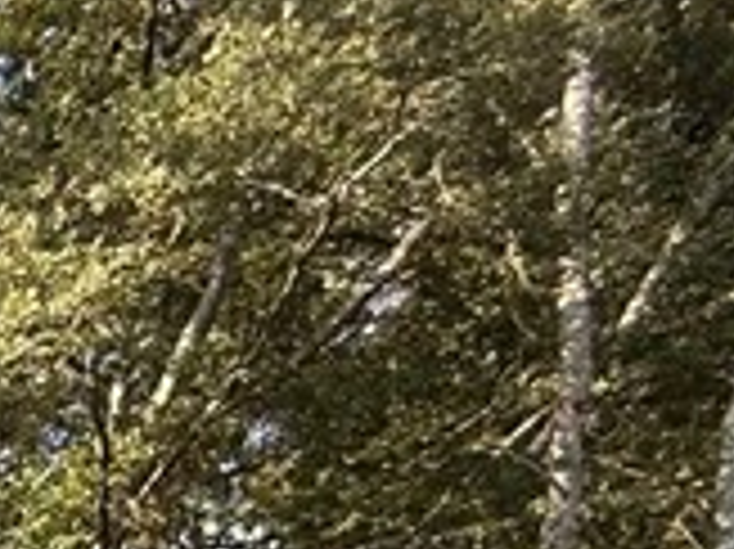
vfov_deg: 12.5
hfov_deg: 13.5
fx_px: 1865
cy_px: 1382
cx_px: -1171
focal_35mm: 88
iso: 50
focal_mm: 2.22
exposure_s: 1/265
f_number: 2.2
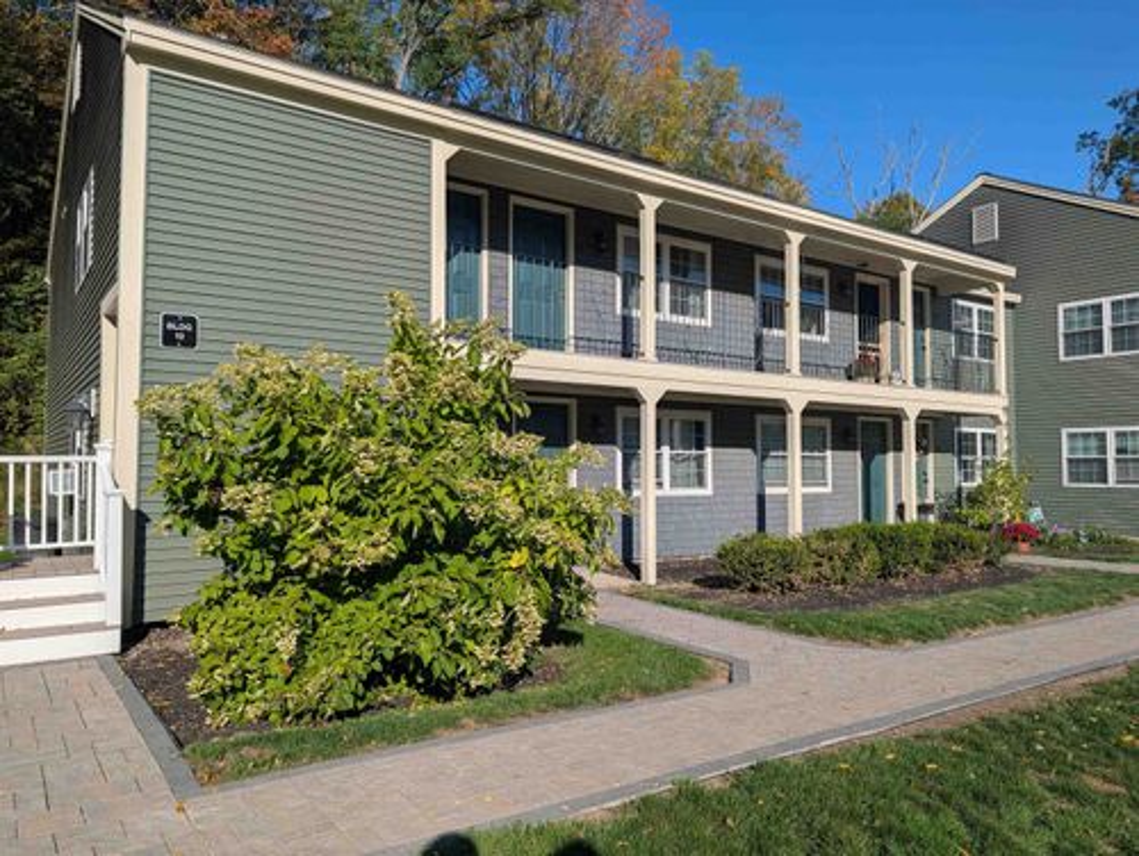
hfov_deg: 71.5
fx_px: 790
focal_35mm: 24
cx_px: 570
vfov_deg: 56.9
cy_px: 428
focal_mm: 6.9
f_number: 1.68
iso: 19
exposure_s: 1/1972
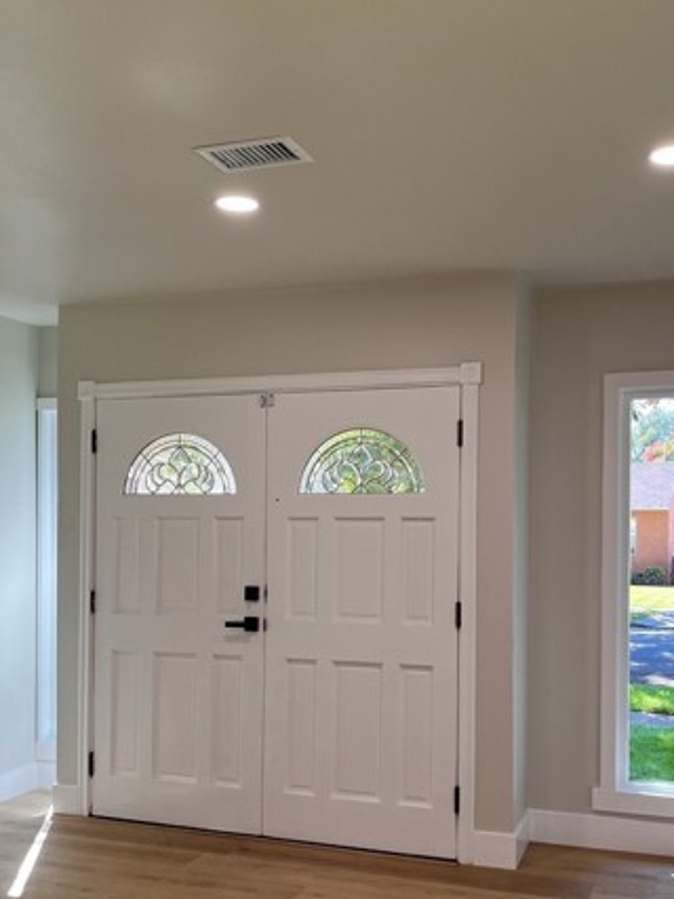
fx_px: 1013
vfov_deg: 47.6
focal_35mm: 39
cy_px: 533
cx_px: 369
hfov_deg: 36.8
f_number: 1.6
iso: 40
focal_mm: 5.1
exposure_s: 1/120
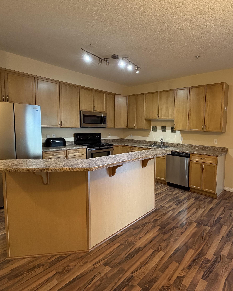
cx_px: 163
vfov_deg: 83.2
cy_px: 140
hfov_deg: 68.0
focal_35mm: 19
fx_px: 164
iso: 320
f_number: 2.2
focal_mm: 2.22
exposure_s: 1/60
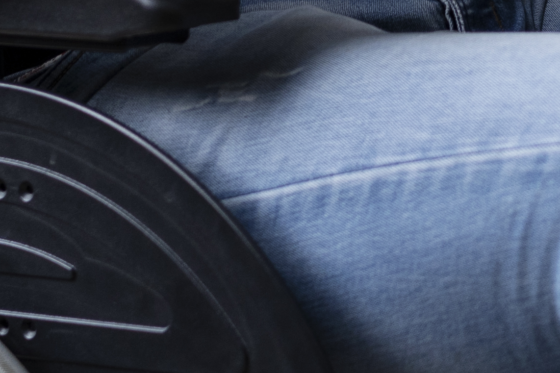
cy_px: -547
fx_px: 4495
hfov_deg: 7.1
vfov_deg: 4.6
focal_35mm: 289
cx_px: 681
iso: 320
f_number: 2.8
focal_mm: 55
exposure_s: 1/200
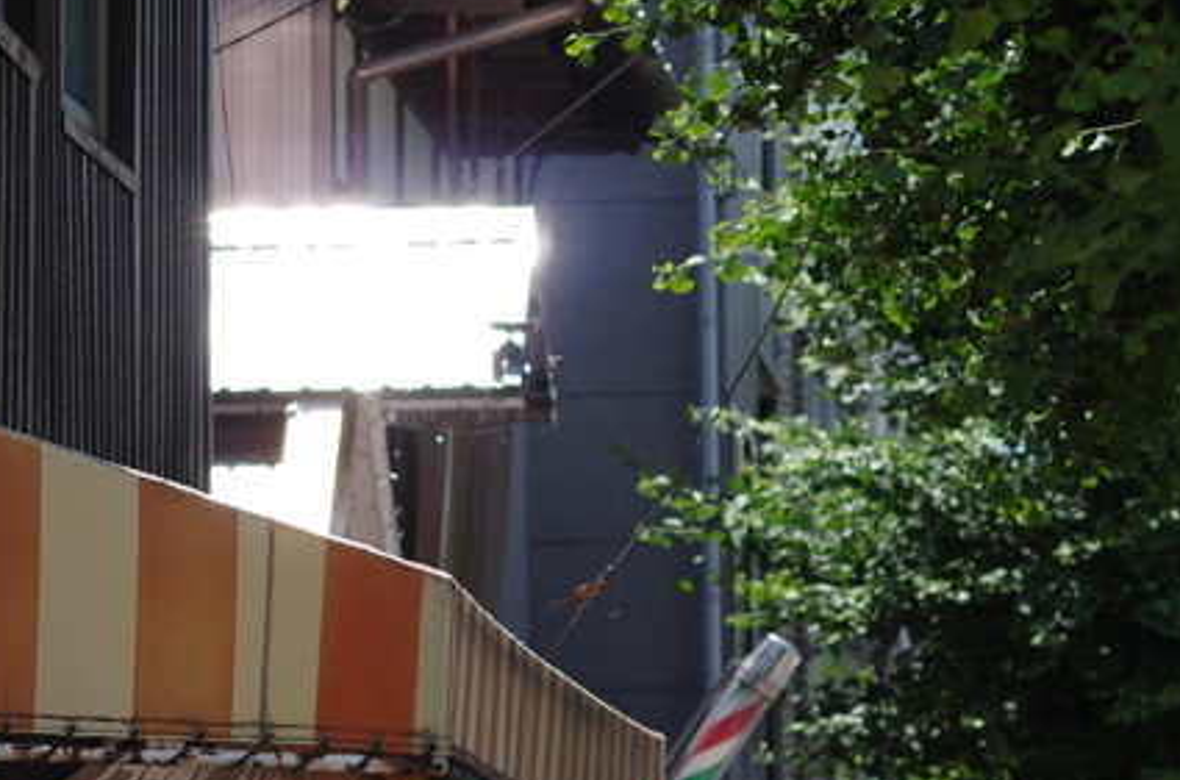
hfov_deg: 8.1
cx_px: -81
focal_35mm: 253
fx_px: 8271
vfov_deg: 5.4
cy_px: 608
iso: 100
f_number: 4
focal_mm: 70
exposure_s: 1/500
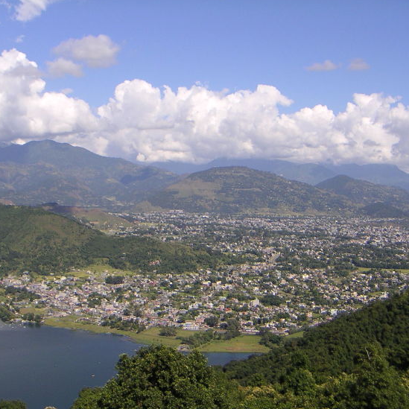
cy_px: 204
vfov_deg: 38.3
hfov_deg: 38.3
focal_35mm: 44
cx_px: 173
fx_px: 588
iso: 64
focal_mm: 4.8
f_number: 6.7
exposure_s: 1/250
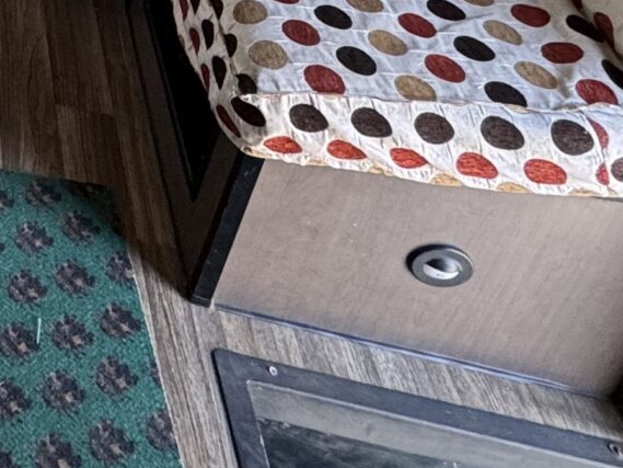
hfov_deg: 22.7
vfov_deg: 18.2
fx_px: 1134
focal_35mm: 63
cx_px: -394
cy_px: -387
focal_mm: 2.22
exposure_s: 1/99
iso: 160
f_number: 2.2
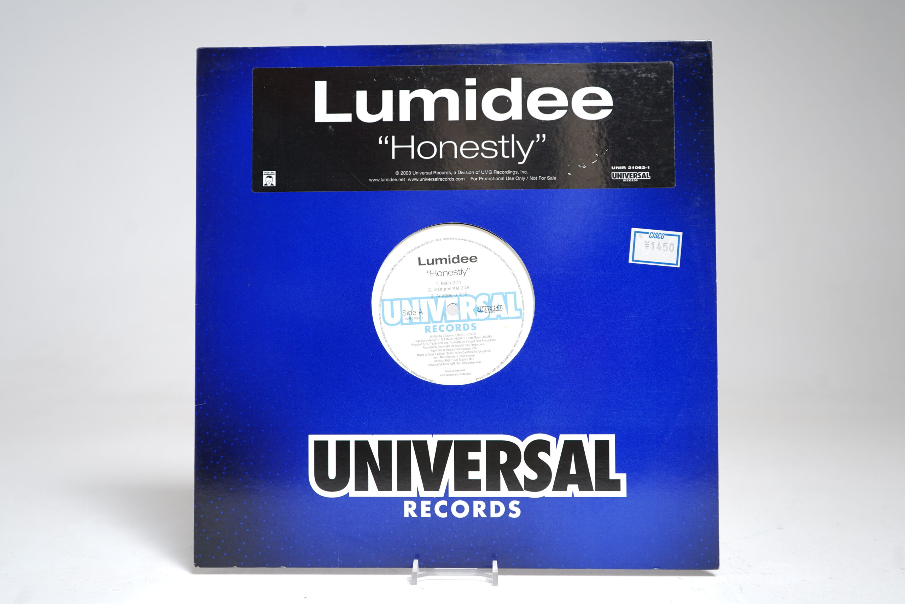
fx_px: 779
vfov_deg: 42.3
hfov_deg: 60.3
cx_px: 452
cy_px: 302
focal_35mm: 31
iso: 64
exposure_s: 1/2.5
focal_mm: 31
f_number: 5
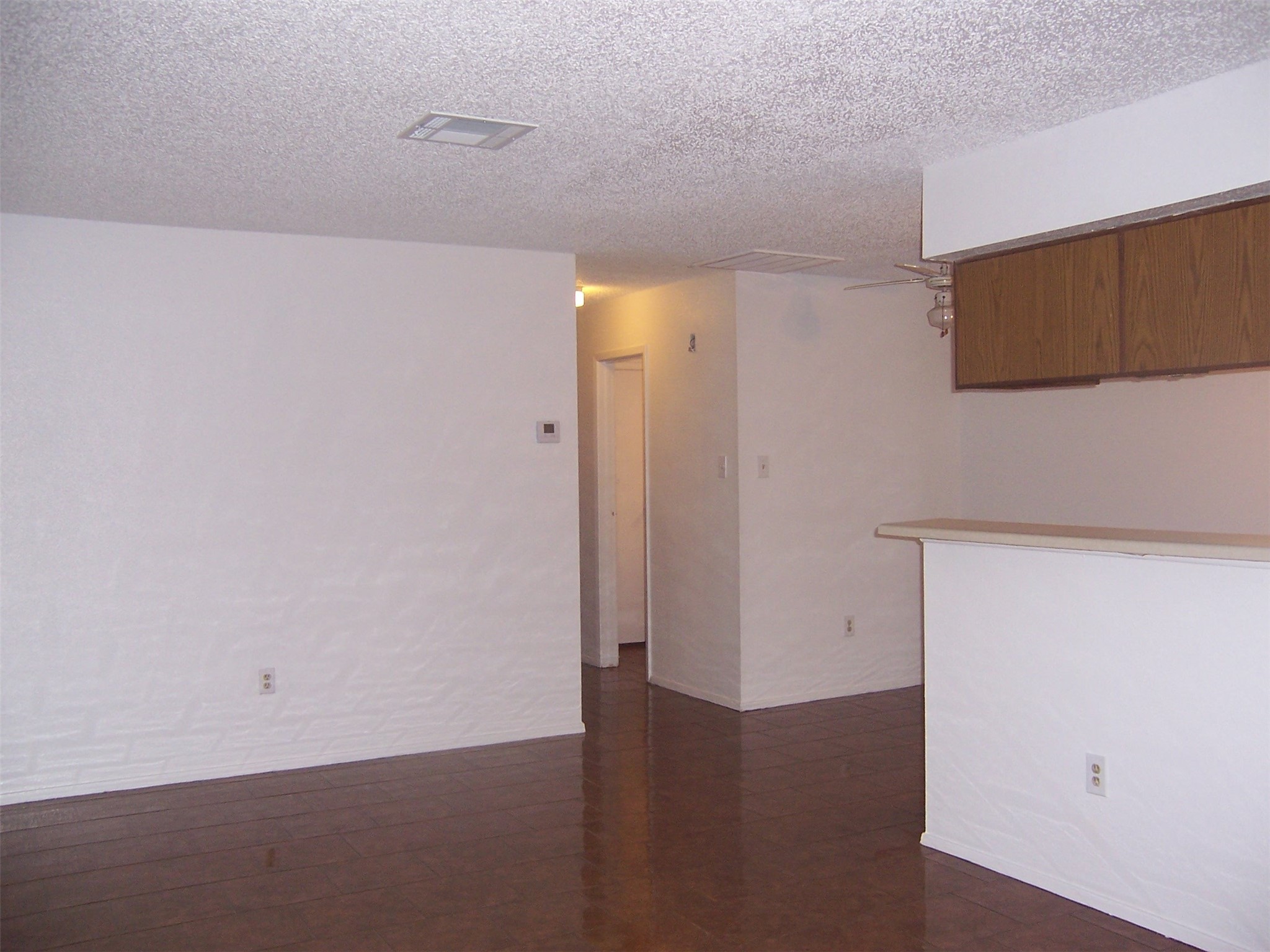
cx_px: 635
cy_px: 476
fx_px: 1211
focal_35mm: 33
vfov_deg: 42.9
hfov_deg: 55.4
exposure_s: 1/60
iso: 140
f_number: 2.8
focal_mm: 5.5
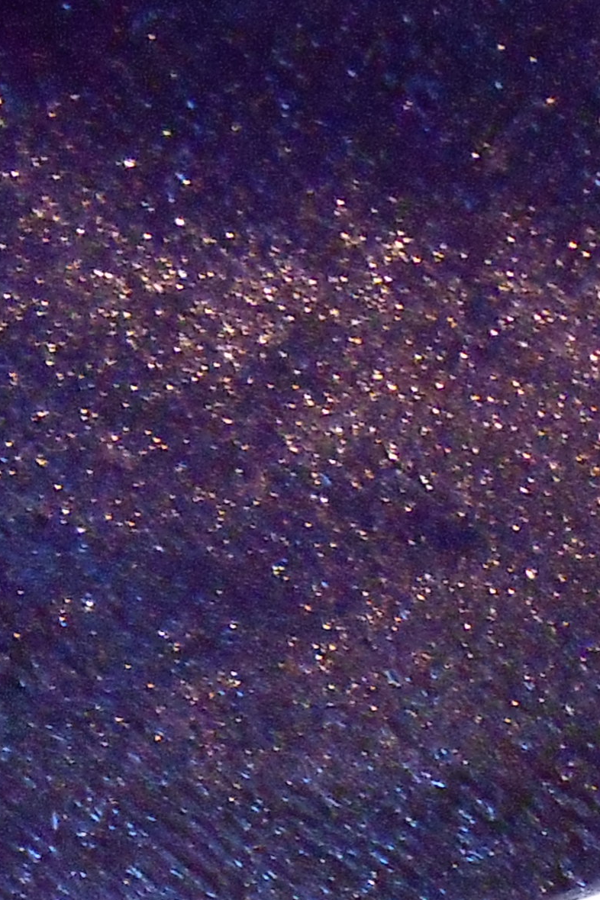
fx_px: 3050
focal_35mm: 122
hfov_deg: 11.1
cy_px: 1295
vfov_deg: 15.6
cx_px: -47
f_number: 3.8
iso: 800
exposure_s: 1/10
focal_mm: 5.3
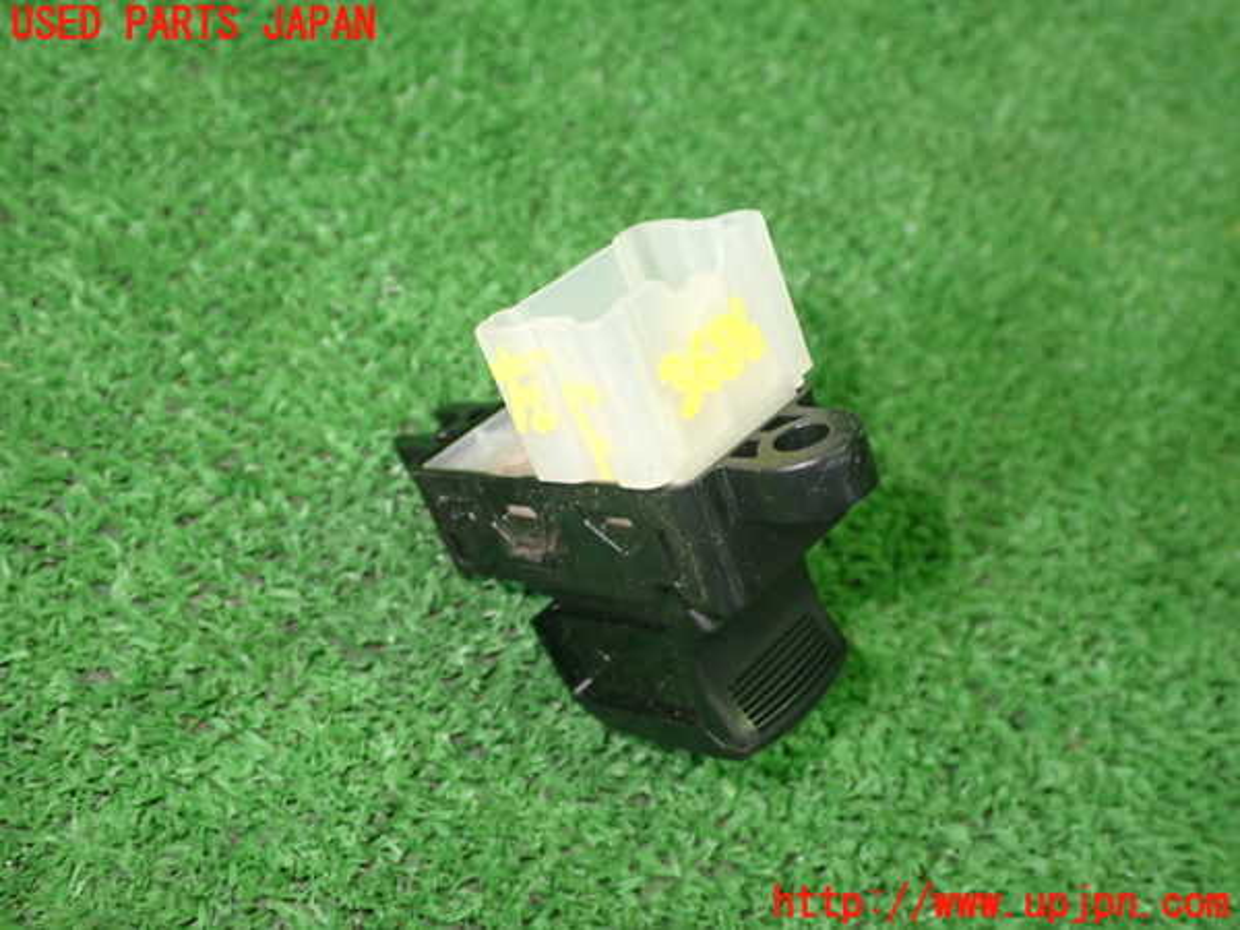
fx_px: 1469
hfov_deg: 45.8
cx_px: 620
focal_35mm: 41
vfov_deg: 35.1
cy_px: 465
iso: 400
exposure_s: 1/40
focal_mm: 7.31
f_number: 2.8
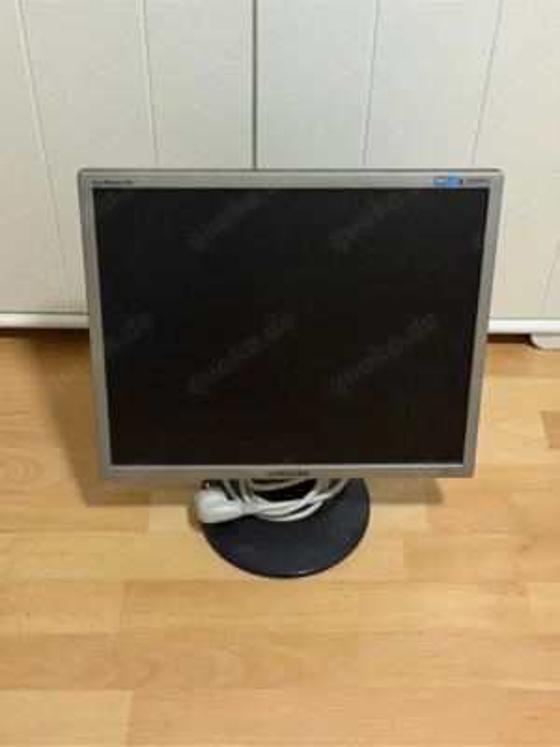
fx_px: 1035
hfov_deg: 30.3
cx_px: 280
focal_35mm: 48
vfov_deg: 39.7
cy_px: 374
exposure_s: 1/28
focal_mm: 6.76
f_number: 1.78
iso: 800
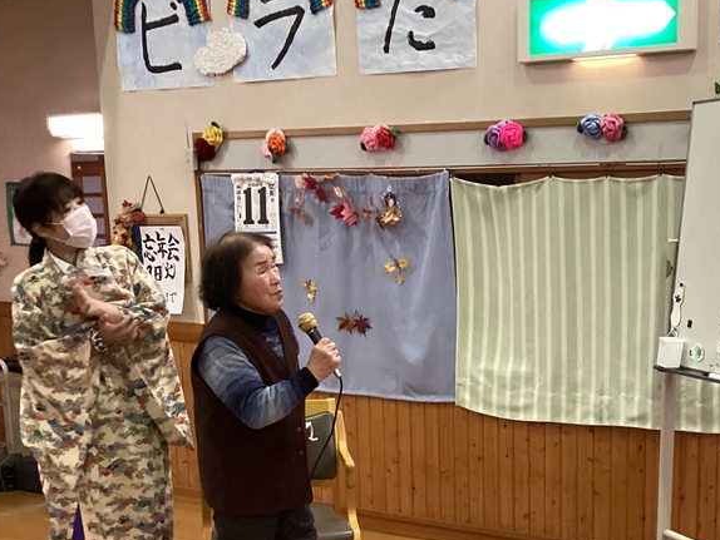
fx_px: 1124
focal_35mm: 54
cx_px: 531
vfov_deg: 26.5
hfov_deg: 34.8
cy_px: 436
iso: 320
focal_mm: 3.3
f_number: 2.4
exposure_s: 1/60
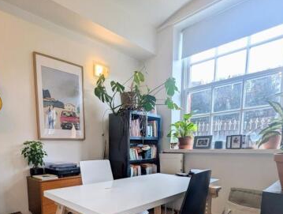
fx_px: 172
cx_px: 106
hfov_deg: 77.5
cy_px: 169
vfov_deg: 59.0
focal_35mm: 21
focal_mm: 1.95
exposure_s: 1/50
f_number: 2.2
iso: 52
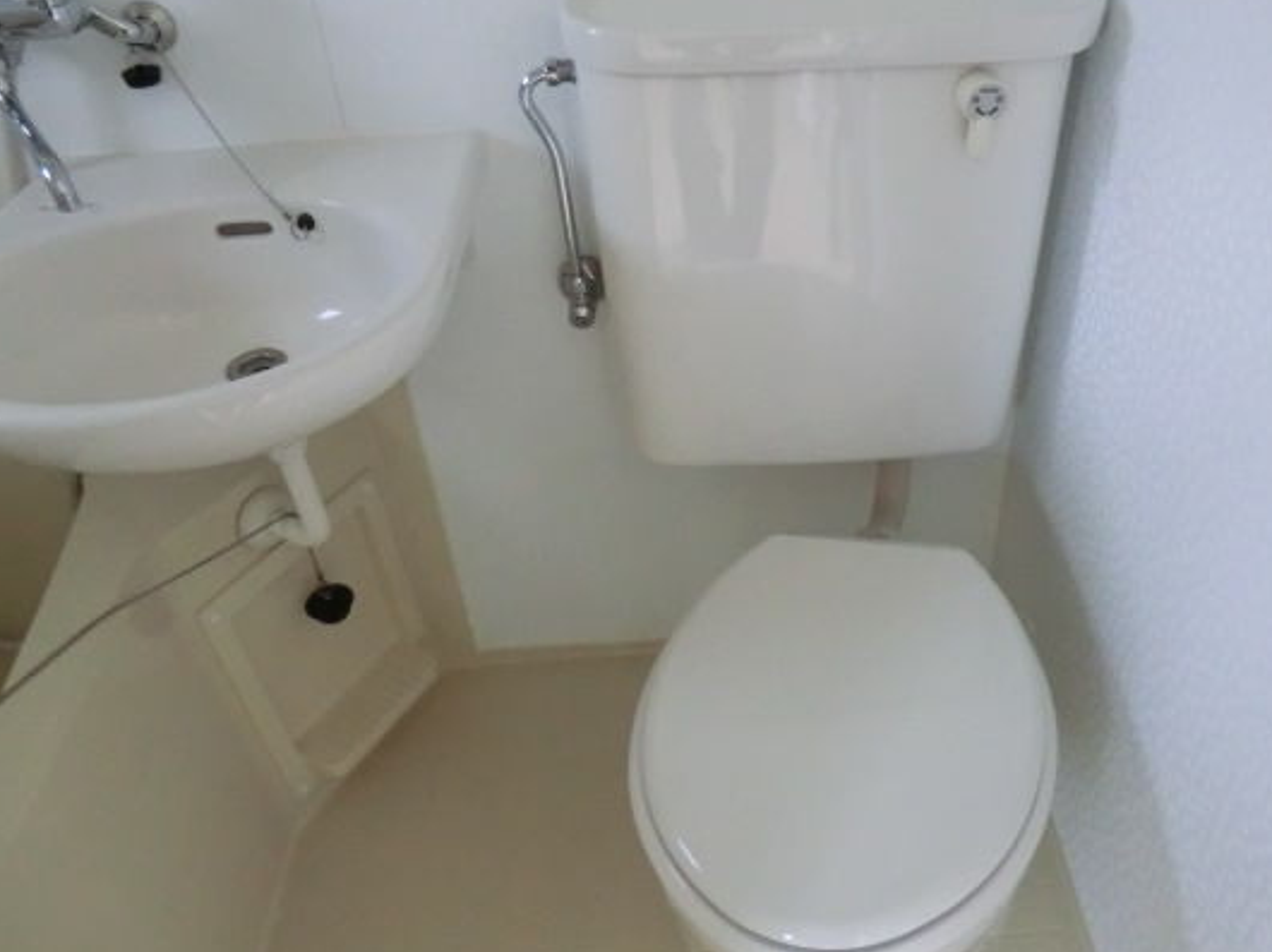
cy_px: 446
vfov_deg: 48.2
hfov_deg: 61.4
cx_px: 730
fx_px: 1065
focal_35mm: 29
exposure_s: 1/60
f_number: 3.2
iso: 640
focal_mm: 4.3
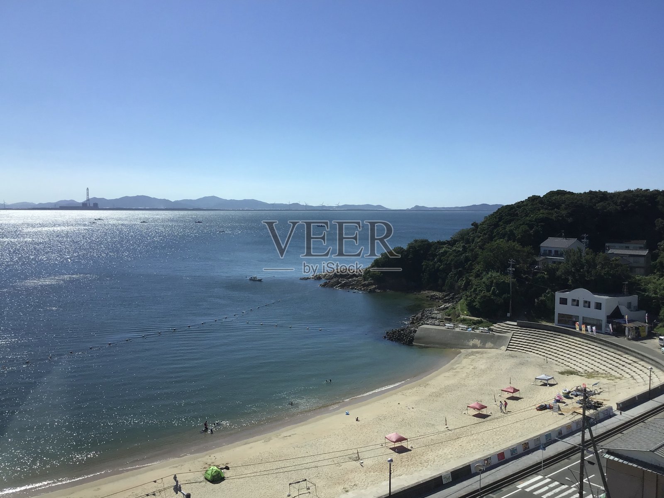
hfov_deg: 58.4
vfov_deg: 45.4
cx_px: 332
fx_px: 595
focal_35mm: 31
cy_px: 249
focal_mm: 3.3
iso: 25
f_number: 2.4
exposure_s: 1/2398
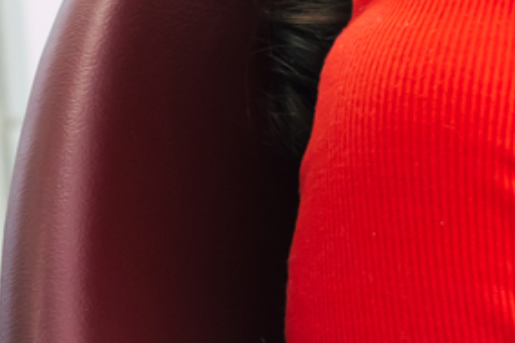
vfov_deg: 3.9
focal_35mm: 352
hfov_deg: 5.8
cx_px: 578
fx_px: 5032
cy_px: -182
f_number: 4
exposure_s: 1/125
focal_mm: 50
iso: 1000
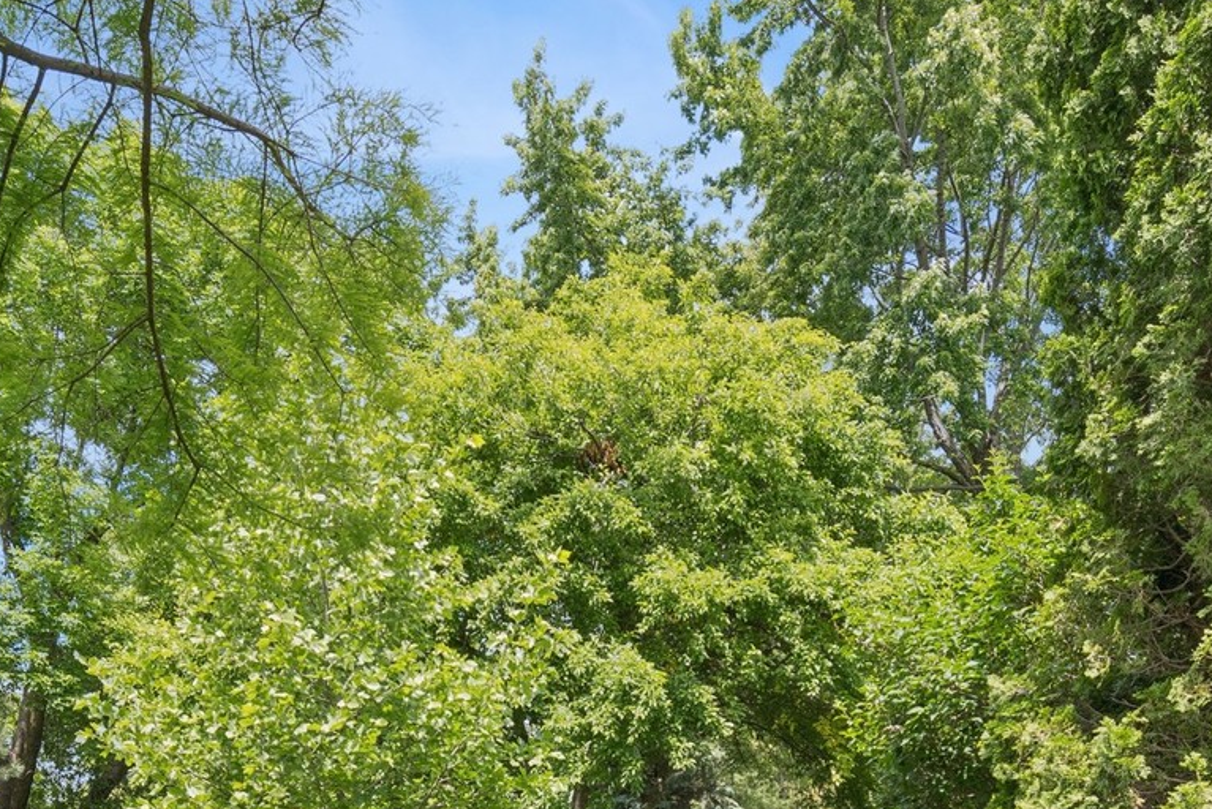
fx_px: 1280
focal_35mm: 38
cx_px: 600
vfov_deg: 31.7
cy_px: 852
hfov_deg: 50.7
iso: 200
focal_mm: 12
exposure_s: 1/160
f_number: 8
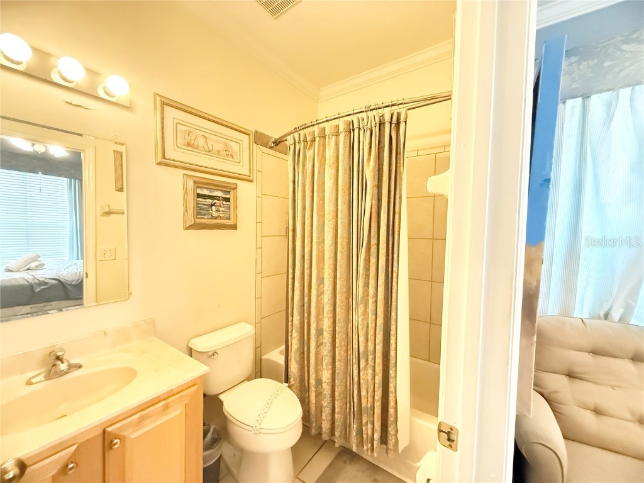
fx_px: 260
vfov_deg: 85.7
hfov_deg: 102.1
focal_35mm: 14
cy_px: 242
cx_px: 322
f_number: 2.2
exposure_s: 1/40
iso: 1600
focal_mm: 2.22
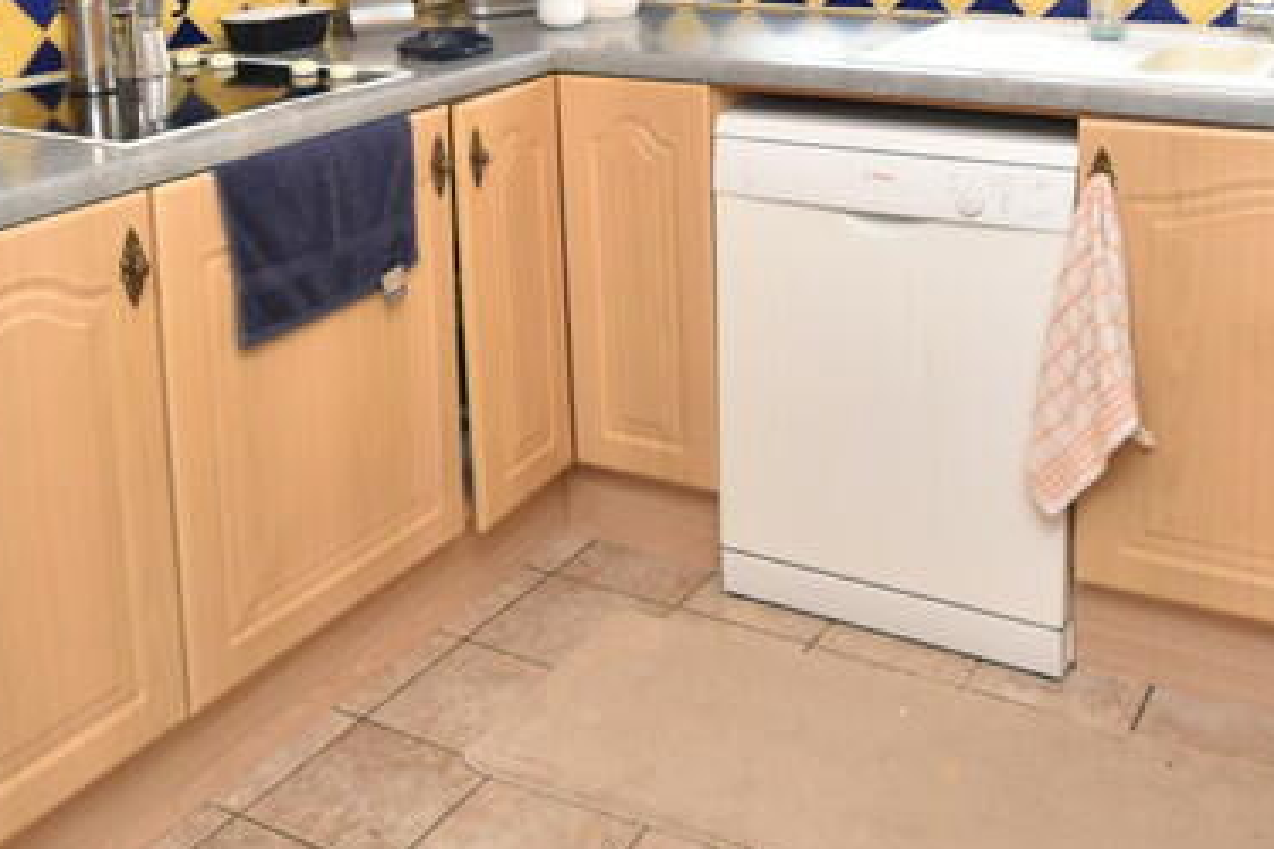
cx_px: 656
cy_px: 42
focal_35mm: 41
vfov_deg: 30.8
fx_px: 1451
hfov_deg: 47.4
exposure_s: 1/125
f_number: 4
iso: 1000
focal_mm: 10
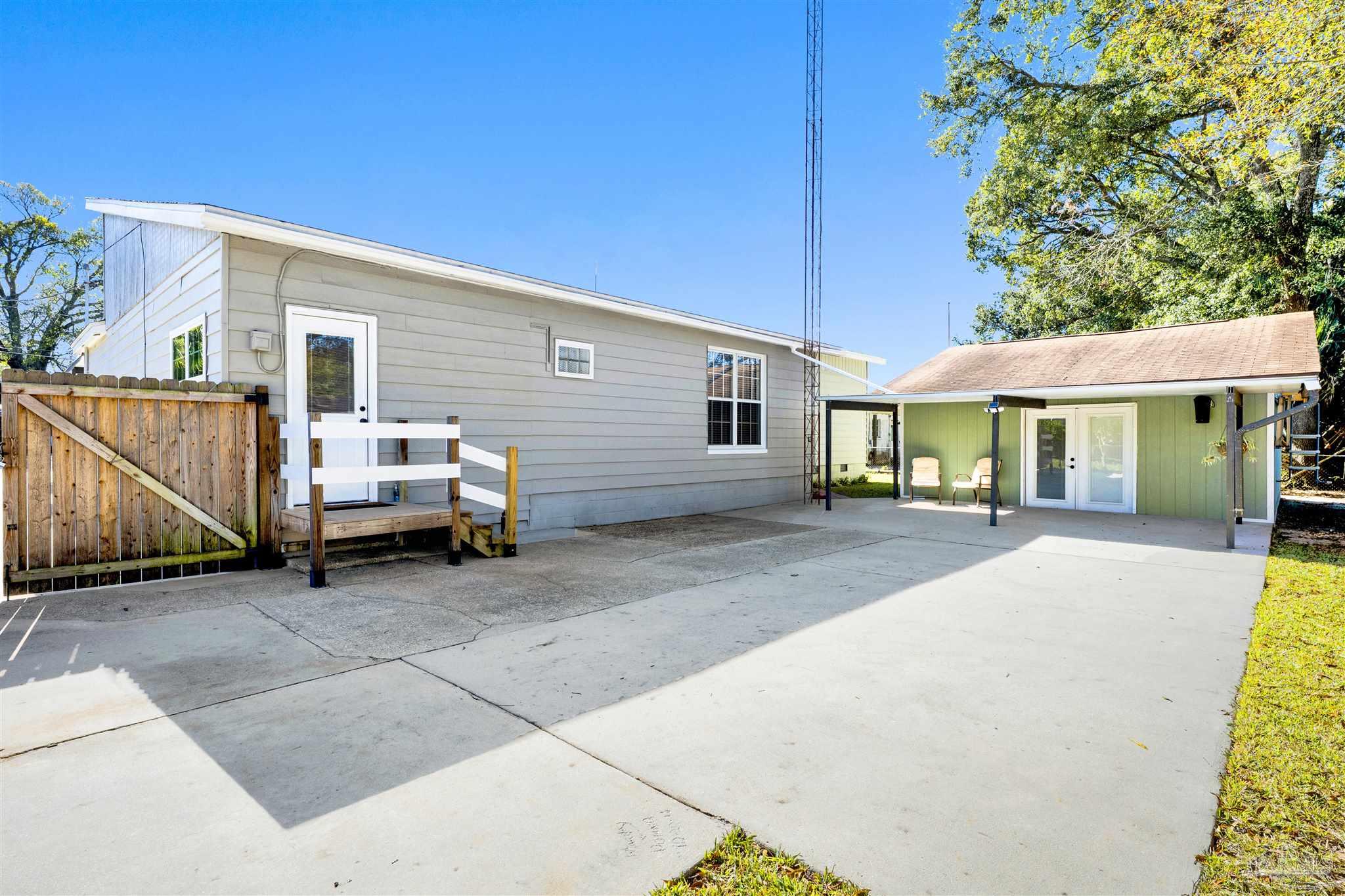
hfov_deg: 93.3
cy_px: 448
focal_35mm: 17
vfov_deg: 70.4
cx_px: 672
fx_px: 635
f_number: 11
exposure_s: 1/160
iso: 500
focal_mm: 17
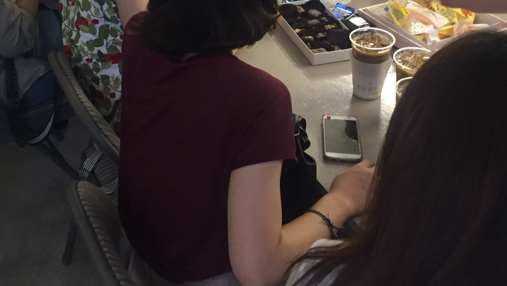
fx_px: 766
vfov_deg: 20.3
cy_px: -12
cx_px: 186
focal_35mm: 57
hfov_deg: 36.4
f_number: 2.2
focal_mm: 4.15
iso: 200
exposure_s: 1/30
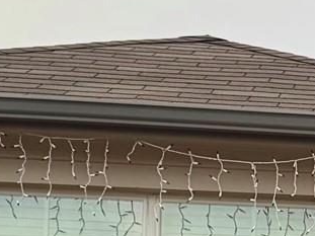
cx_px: 654
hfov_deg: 11.2
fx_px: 1437
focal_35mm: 158
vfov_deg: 9.0
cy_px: 427
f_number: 1.78
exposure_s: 1/567
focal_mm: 6.76
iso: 80
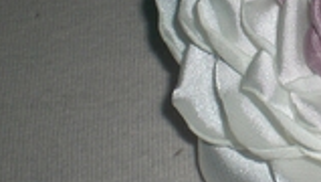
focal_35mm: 117
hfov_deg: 17.4
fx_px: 997
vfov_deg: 10.4
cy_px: 57
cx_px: 396
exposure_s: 1/60
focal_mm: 6.3
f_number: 4.4
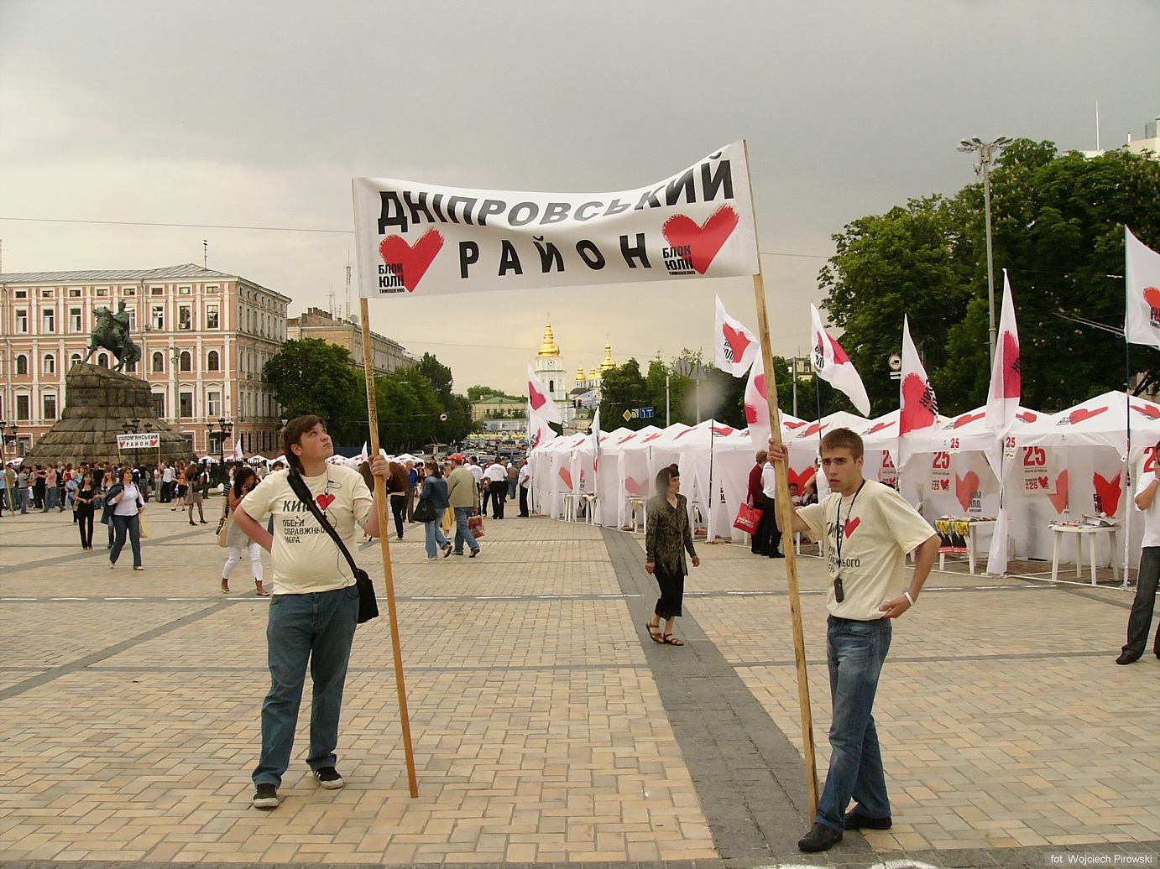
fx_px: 1206
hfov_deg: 51.4
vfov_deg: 39.6
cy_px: 434
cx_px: 580
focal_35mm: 36
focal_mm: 6
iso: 100
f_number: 5.2
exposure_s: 1/125
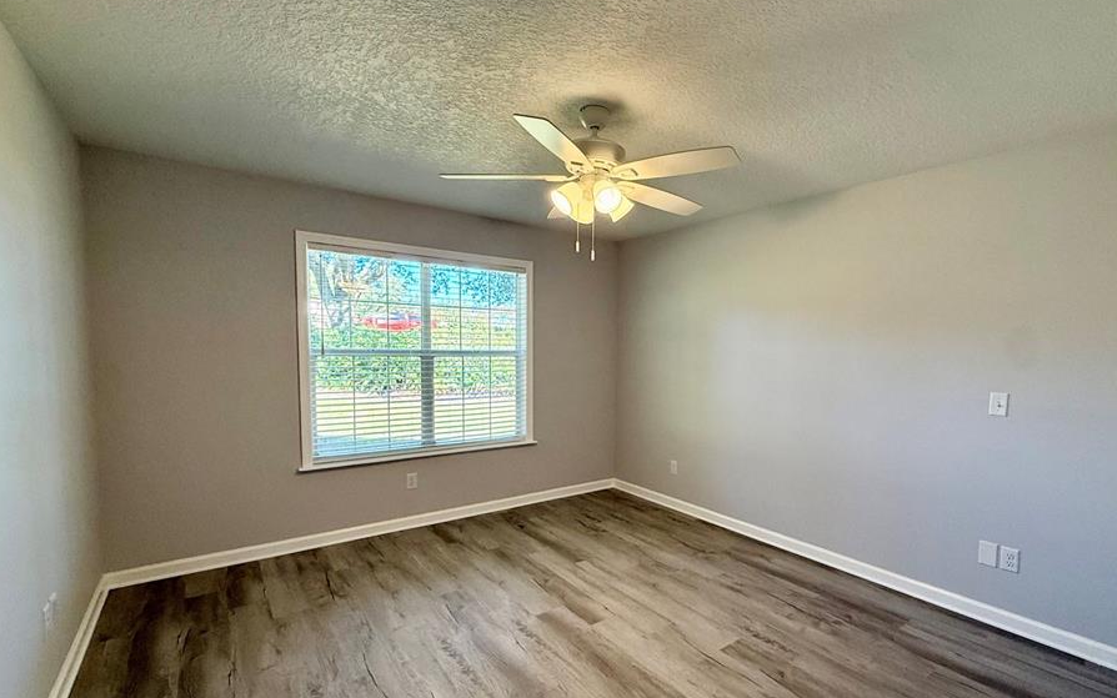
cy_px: 381
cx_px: 627
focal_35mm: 17
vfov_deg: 67.9
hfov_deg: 93.9
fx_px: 518
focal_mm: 2.22
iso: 125
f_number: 2.2
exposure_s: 1/120
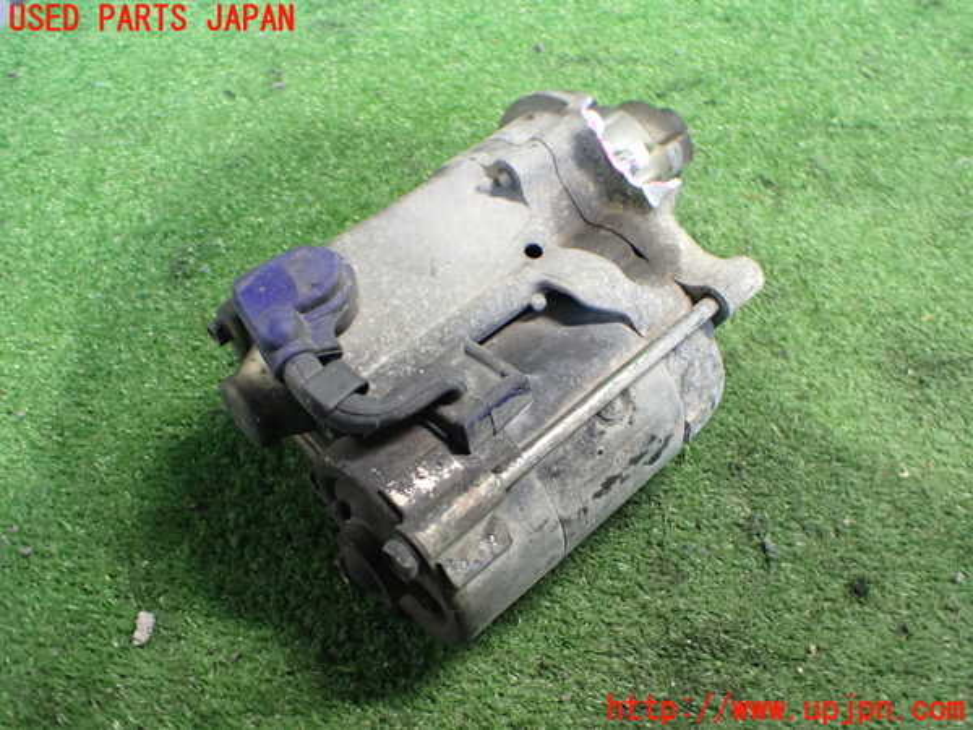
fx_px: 843
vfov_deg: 46.8
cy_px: 365
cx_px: 486
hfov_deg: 60.0
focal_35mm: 30
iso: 800
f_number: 2.3
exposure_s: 1/30
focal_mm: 5.4
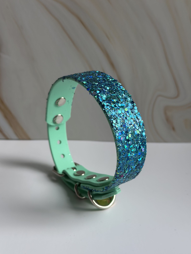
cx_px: 96
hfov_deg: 30.3
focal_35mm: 48
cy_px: 127
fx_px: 353
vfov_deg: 39.7
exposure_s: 1/272
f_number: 1.78
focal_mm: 6.86
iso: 80
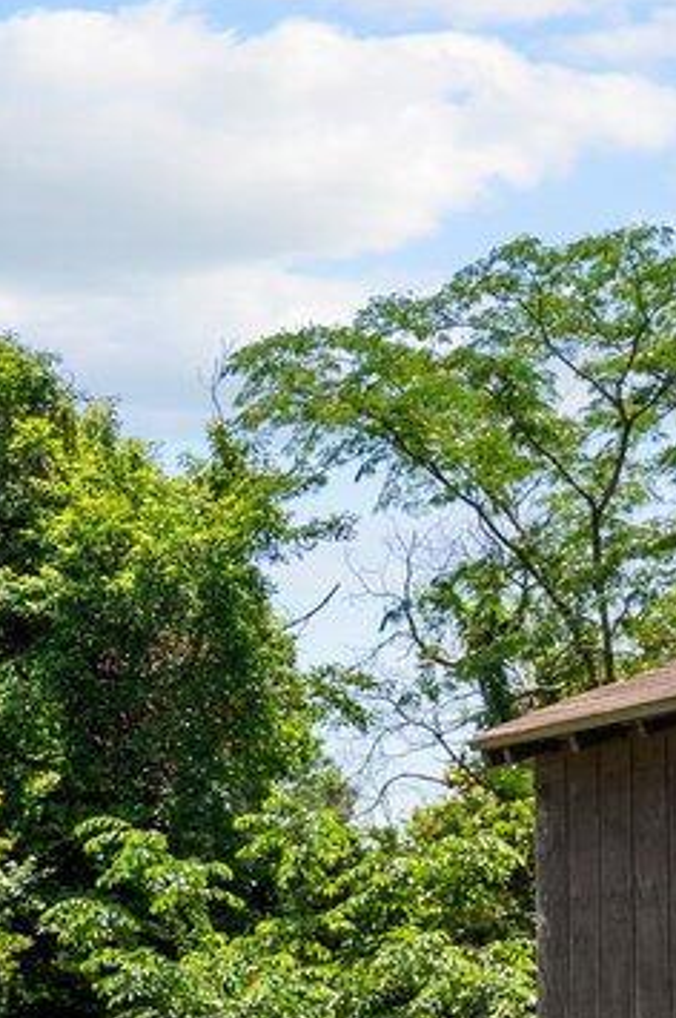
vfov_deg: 18.7
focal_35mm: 104
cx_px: -464
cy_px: 1206
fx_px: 2935
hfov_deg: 12.2
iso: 100
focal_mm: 18
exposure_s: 1/200
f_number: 8
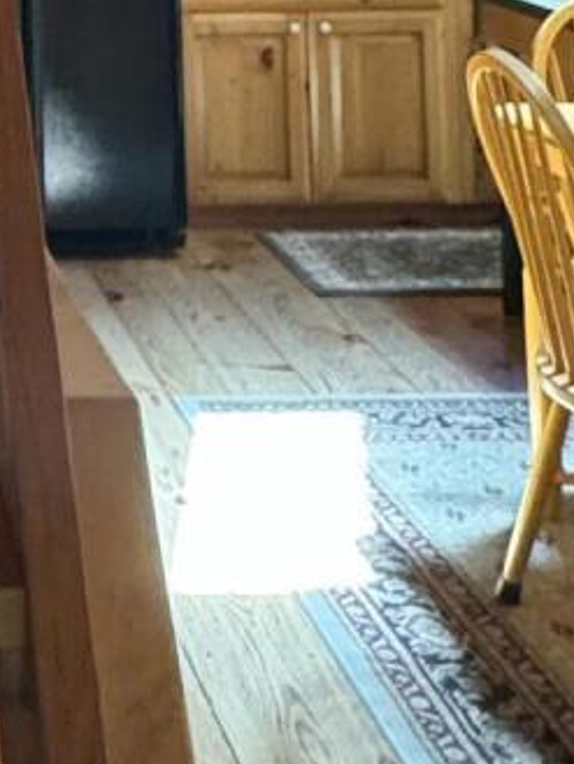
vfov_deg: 20.6
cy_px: -279
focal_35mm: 85
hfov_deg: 16.0
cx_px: -281
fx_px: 1878
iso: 800
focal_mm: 2.22
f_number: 2.2
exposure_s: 1/60
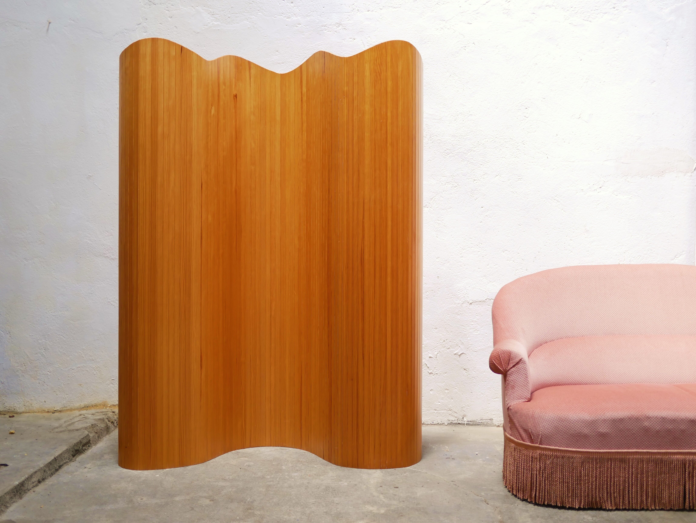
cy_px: 262
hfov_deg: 46.8
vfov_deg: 36.0
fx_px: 805
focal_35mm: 40
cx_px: 348
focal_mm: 20
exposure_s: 1/60
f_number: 1.7
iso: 320
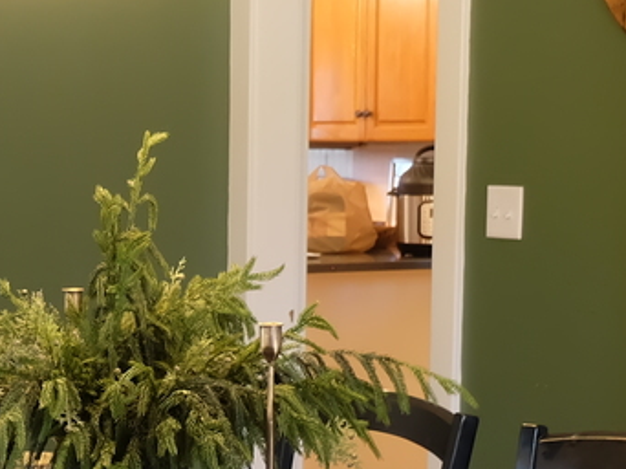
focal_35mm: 123
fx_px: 2223
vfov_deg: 11.9
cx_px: 124
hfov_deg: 15.9
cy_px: 454
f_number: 3.6
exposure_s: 1/15
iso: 500
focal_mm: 18.2
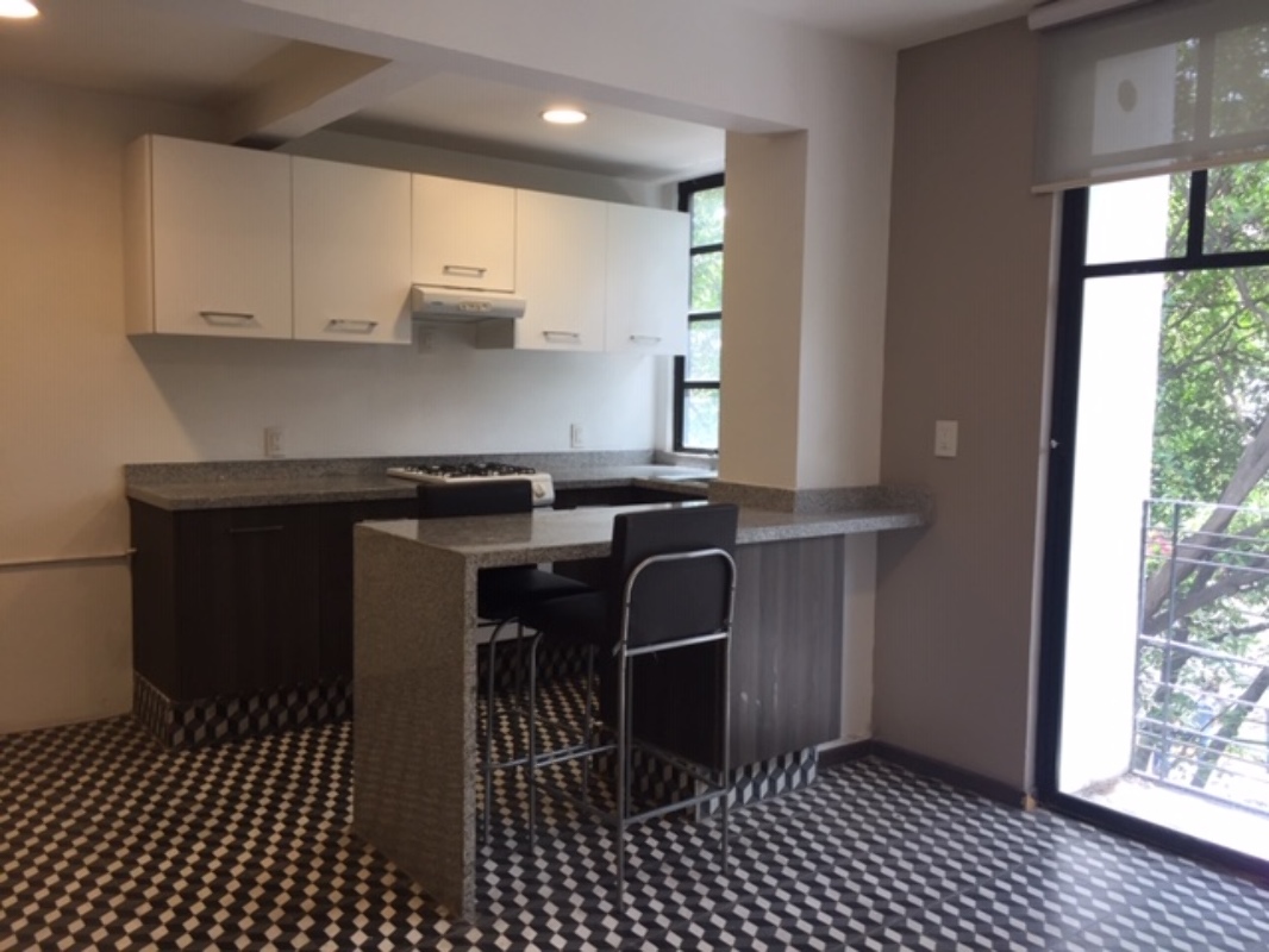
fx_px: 1063
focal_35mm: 29
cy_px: 476
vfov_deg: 48.2
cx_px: 634
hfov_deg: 61.6
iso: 40
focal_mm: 4.15
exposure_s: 1/60
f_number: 2.2
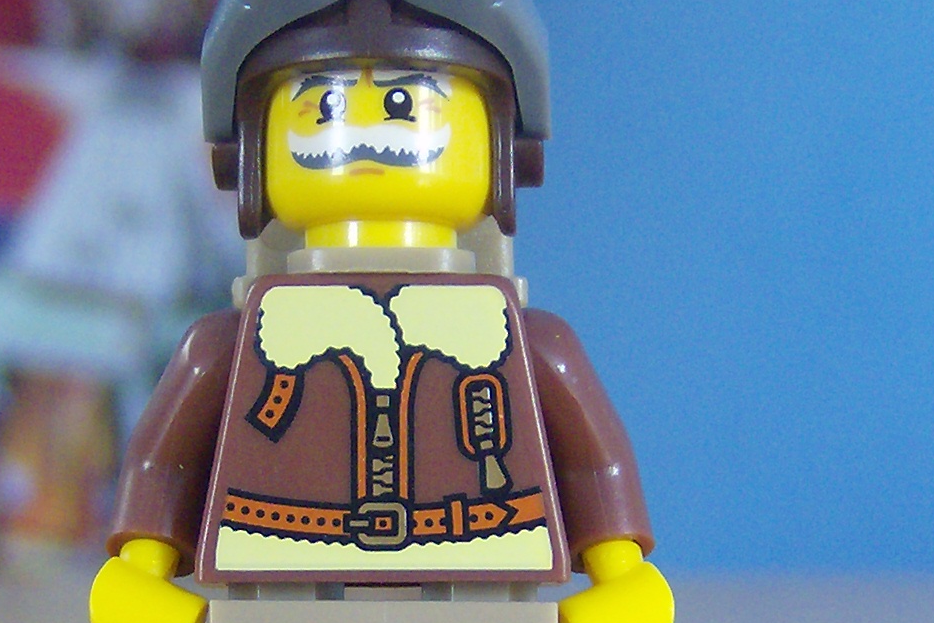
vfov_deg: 13.3
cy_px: 362
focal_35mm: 103
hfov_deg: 19.8
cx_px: 396
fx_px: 2673
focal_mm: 6
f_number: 2.8
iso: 200
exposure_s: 1/13.8
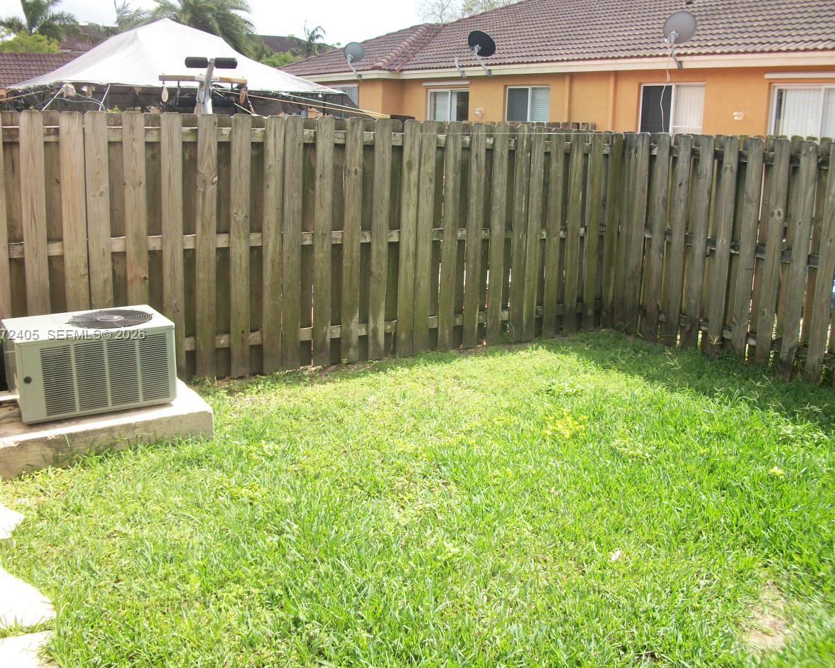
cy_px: 335
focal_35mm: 34
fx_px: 840
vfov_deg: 43.4
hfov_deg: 52.8
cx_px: 419
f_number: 8.8
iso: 80
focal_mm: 5.7
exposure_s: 1/80
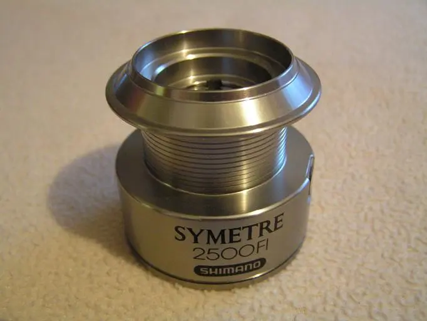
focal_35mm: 38
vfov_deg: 37.7
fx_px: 469
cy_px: 160
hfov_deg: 49.0
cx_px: 214
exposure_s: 1/8
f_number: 2.8
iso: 200
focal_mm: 6.3
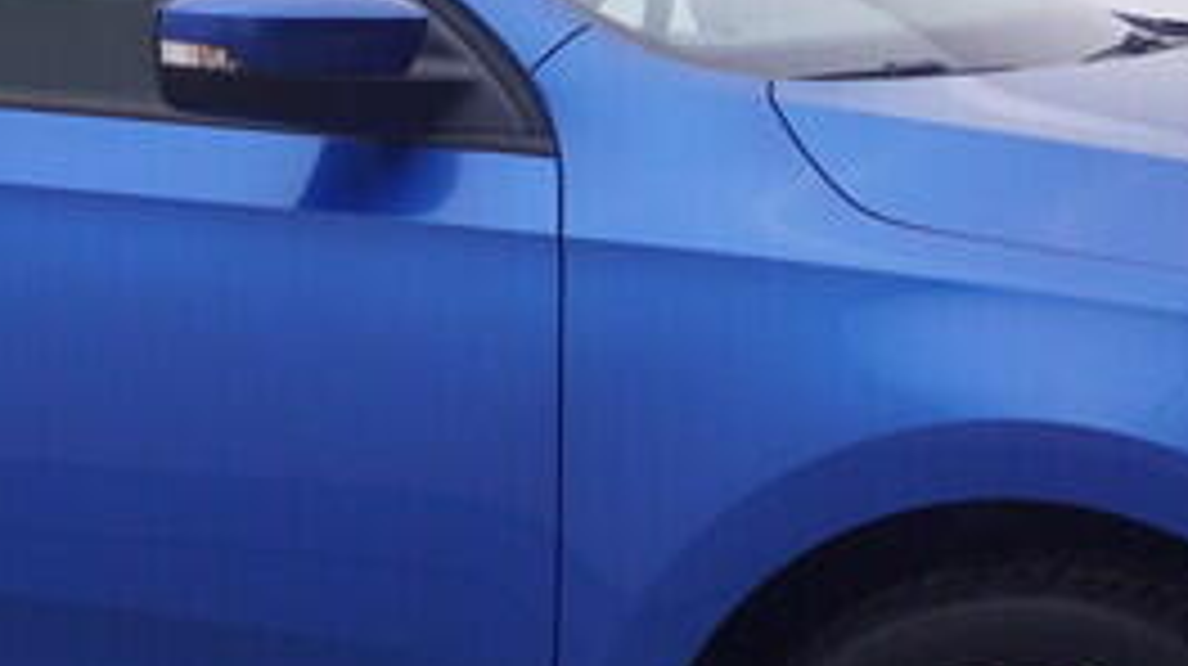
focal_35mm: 129
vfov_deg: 9.4
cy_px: 338
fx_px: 4056
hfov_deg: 16.2
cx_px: -76
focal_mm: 15
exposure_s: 1/80
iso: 200
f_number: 5
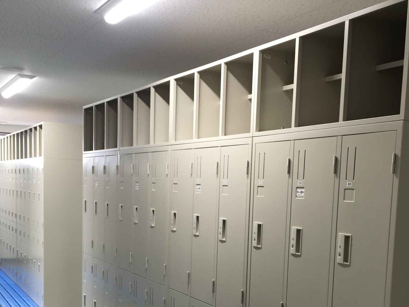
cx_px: 199
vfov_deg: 29.5
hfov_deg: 39.7
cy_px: 252
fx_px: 567
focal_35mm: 48
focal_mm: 4.15
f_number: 2.2
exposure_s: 1/30
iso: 40
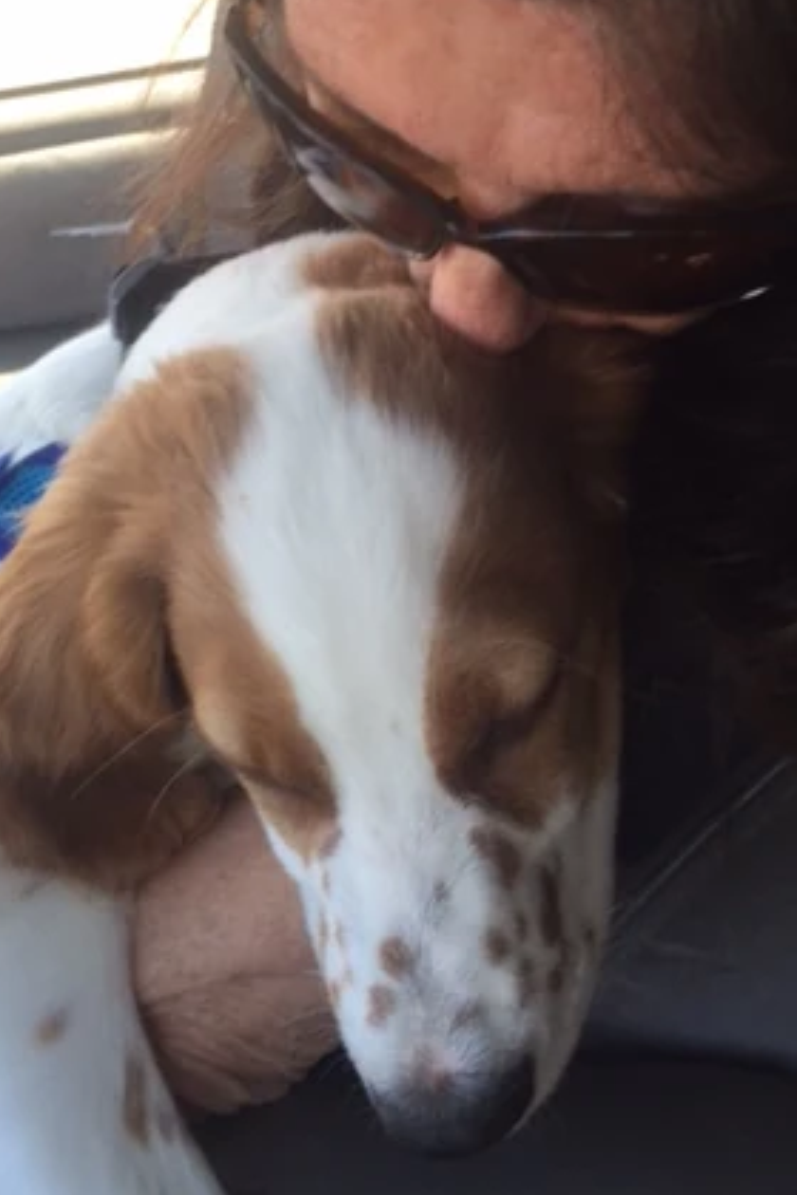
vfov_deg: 42.6
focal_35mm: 46
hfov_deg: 29.2
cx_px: 410
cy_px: 515
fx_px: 1527
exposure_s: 1/120
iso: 32
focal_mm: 4.15
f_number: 2.2
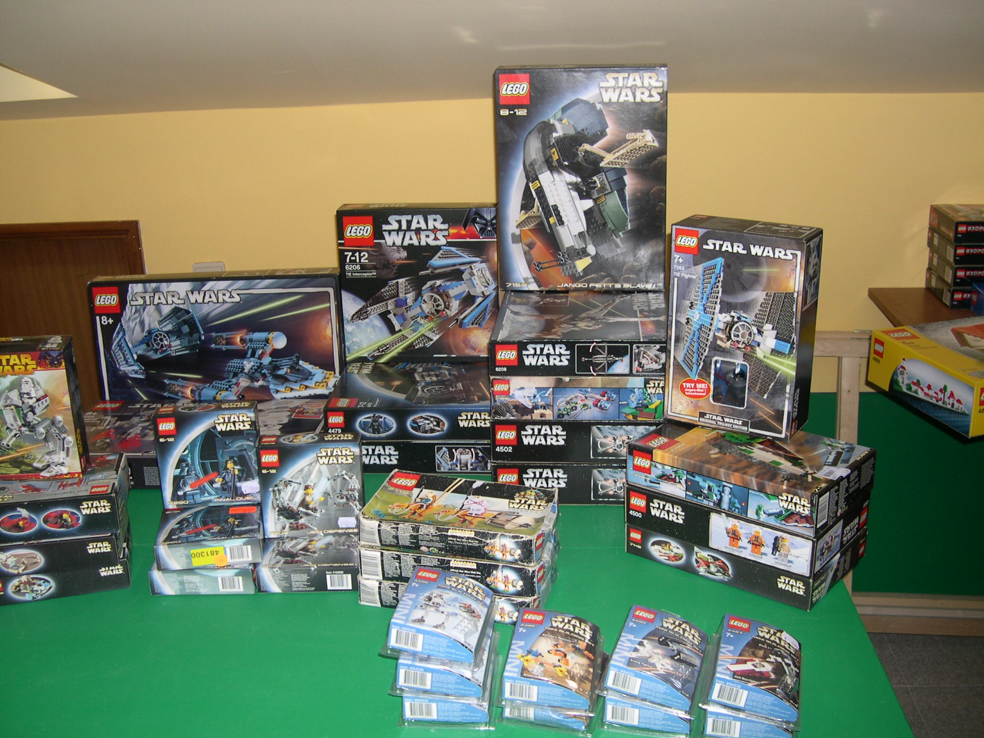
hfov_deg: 49.0
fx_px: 1080
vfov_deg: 37.7
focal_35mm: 38
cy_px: 369
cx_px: 492
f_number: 2.8
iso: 100
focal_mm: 8
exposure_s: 1/60
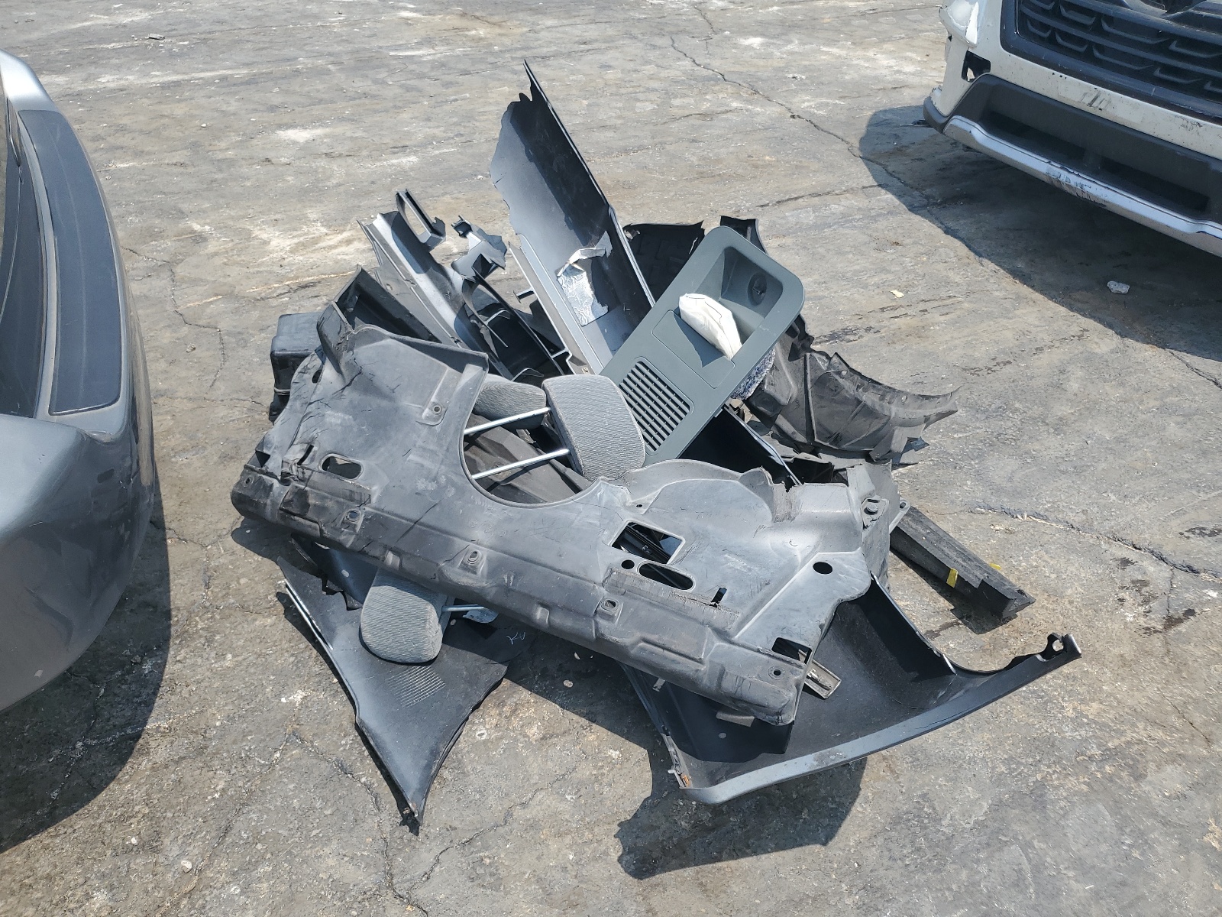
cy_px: 458
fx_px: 918
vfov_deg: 53.1
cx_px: 611
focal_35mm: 26
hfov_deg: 67.3
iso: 50
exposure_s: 1/2500
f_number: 1.5
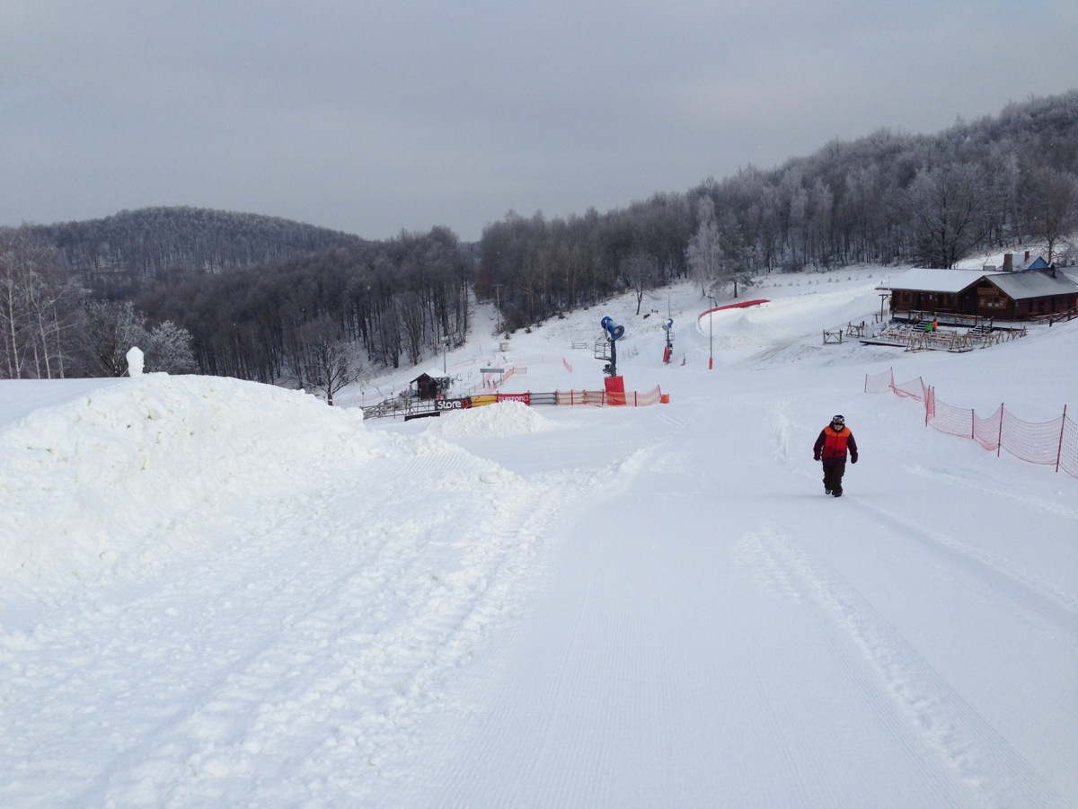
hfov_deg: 55.4
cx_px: 539
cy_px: 404
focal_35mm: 33
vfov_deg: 42.9
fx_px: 1028
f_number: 2.4
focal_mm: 4.13
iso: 50
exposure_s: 1/1022
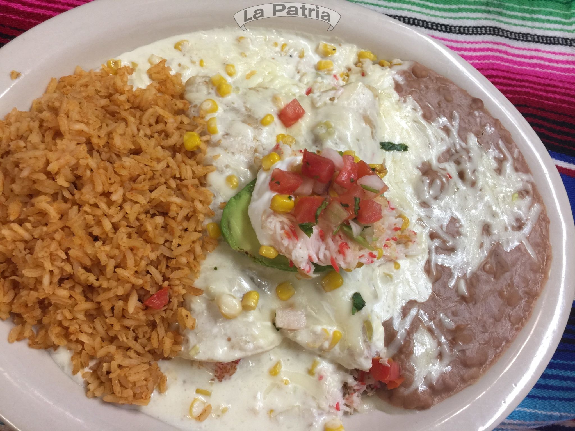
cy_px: 216
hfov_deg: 61.7
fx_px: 482
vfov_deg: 48.2
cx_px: 288
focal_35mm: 29
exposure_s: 1/15
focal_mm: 4.15
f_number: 2.2
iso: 40
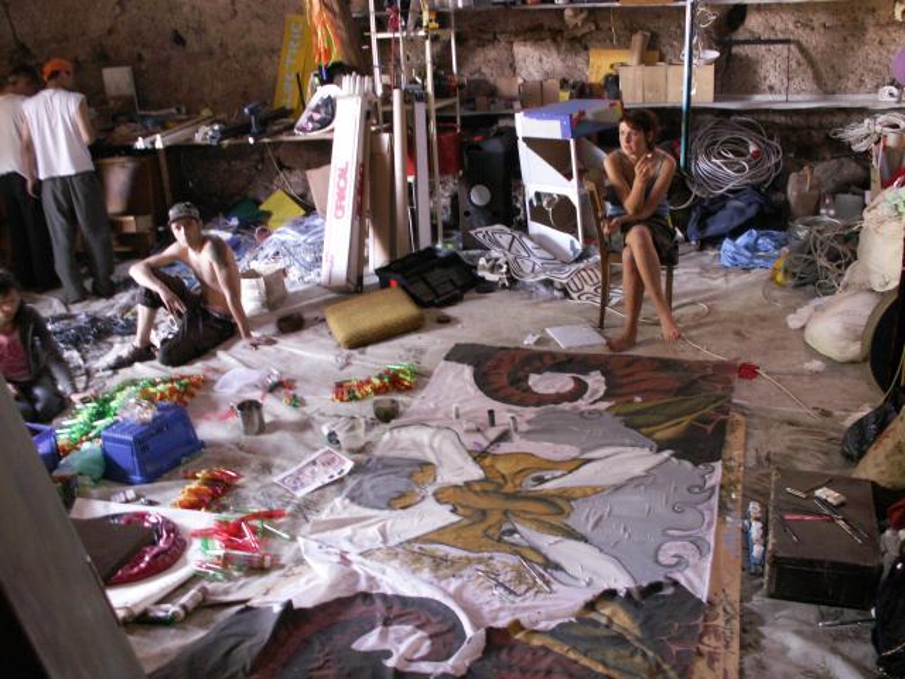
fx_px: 915
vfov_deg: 40.7
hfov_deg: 52.6
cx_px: 452
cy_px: 340
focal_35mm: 35
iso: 160
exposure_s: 1/6
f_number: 2.8
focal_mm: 5.86
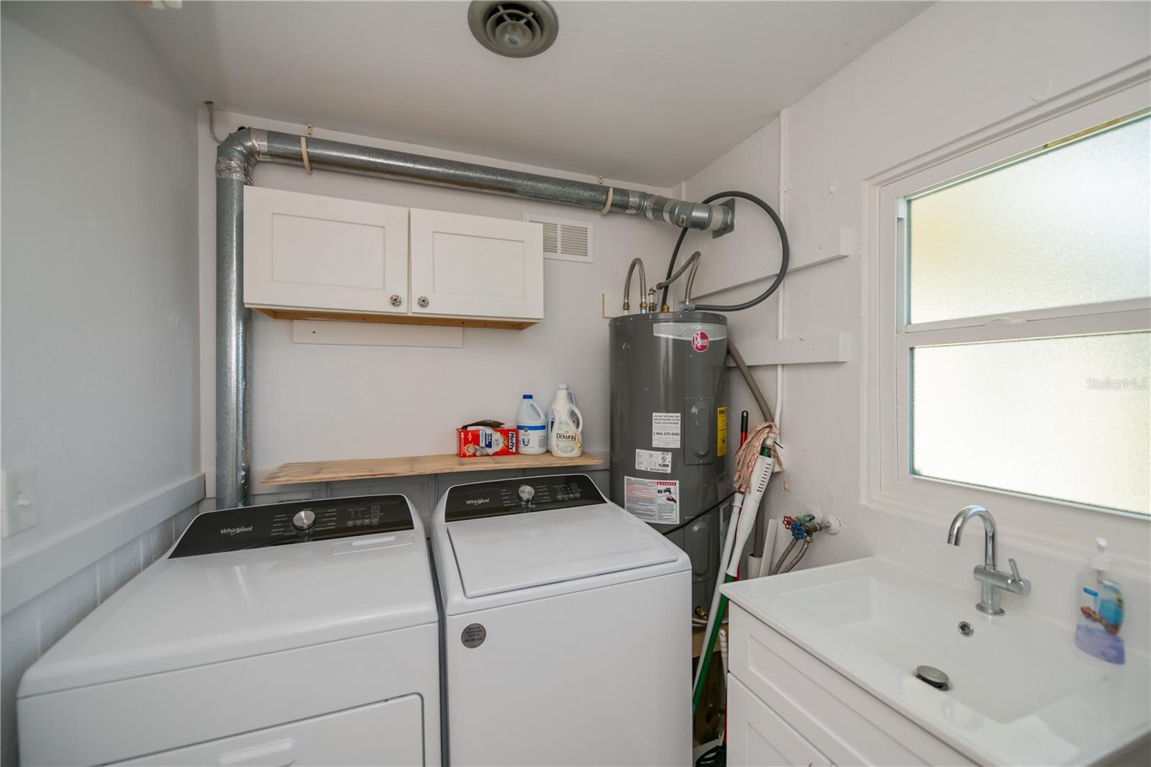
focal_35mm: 14
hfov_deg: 104.3
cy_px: 384
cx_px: 576
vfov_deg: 81.2
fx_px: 447
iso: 80
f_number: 3.5
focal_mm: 14
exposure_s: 1/400
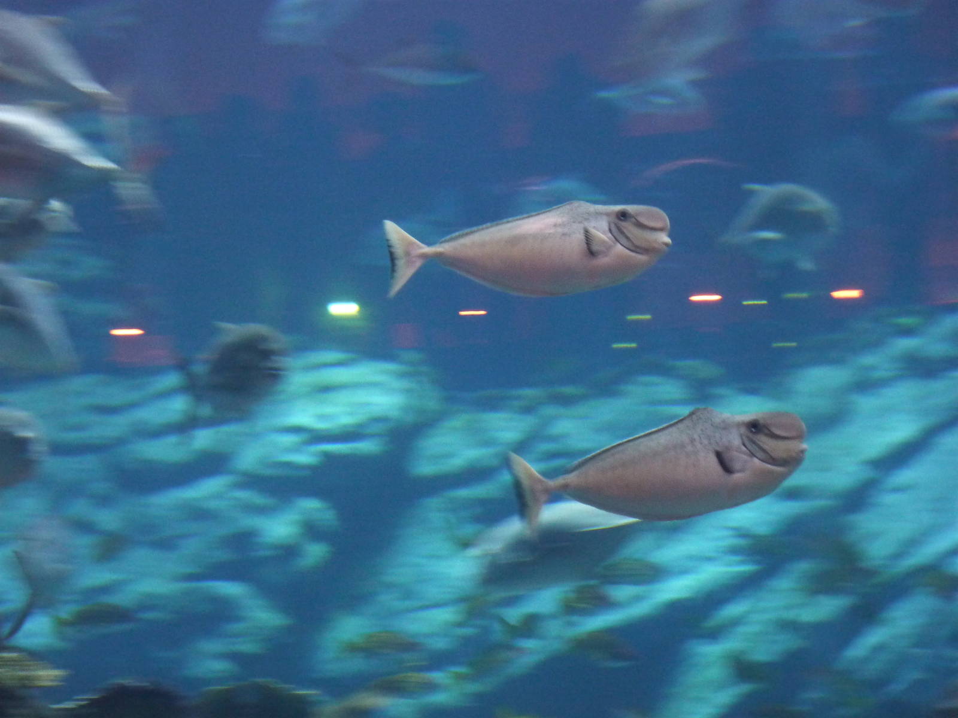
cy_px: 359
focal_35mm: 137
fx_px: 3791
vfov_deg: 10.8
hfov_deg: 14.4
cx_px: 479
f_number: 4.5
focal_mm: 22.5
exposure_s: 1/13
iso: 400
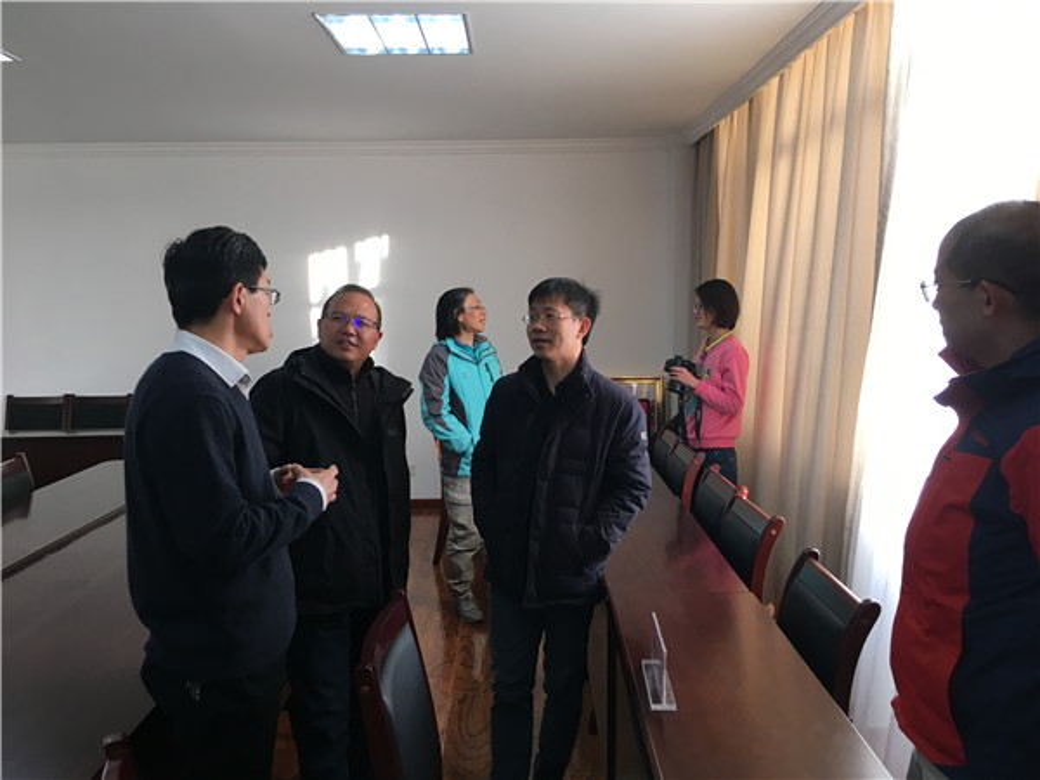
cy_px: 390
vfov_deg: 48.2
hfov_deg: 61.7
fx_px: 871
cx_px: 520
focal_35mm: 29
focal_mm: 4.15
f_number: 2.2
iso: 32
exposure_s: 1/33
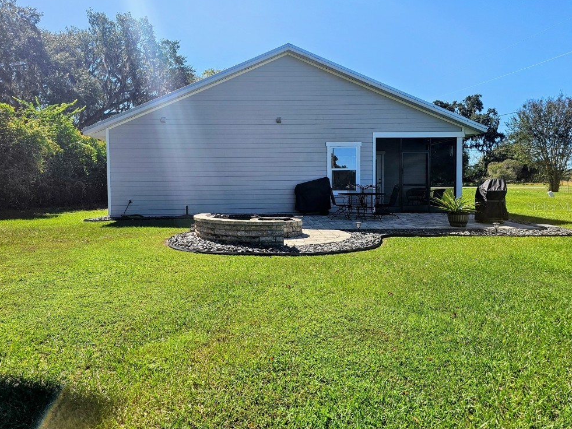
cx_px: 283
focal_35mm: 24
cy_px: 206
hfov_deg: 71.6
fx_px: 397
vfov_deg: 56.8
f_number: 1.7
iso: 32
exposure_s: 1/2000
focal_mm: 6.3
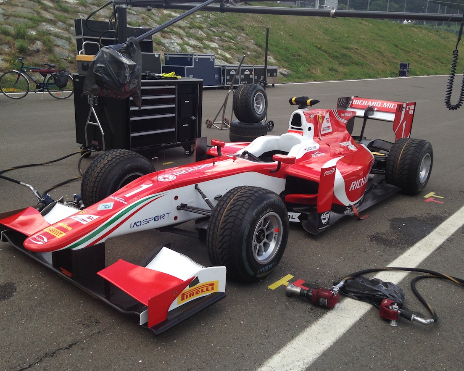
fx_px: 481
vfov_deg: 42.2
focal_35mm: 35
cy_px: 184
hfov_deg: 51.5
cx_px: 236
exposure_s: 1/577
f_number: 2.4
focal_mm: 4.12
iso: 50
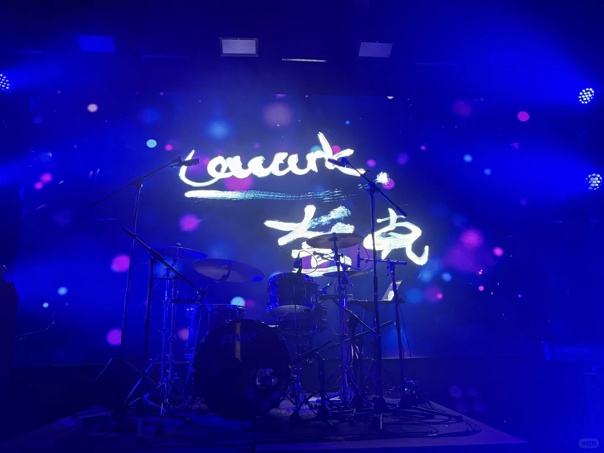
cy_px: 226
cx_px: 302
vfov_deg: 53.1
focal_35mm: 26
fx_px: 454
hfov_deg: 67.3
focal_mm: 5.96
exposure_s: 1/60
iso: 500
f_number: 1.6
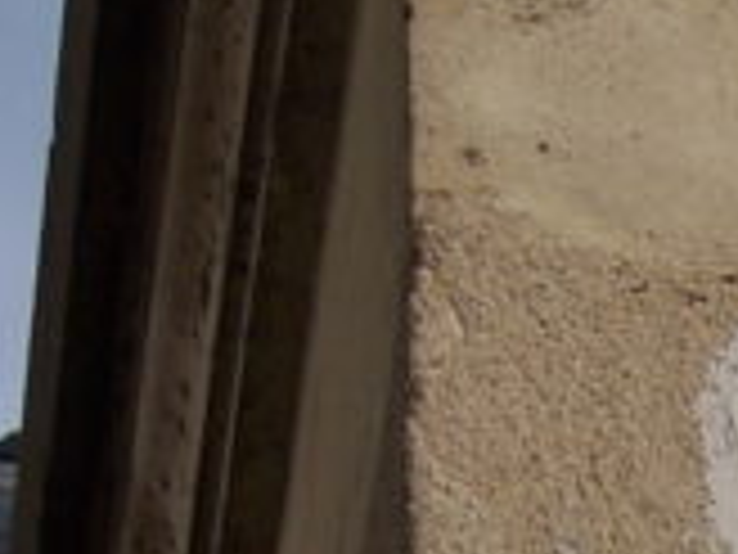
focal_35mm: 506
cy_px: 917
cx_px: 1404
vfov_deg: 2.9
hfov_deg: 3.9
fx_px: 10788
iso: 80
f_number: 5.6
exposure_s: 1/750
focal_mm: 18
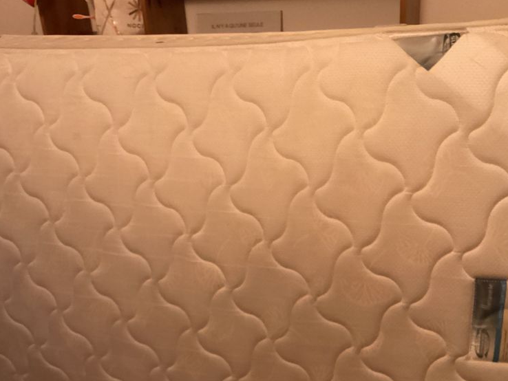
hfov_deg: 44.7
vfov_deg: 34.0
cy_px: 255
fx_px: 617
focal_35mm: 42
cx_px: 232
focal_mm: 3.3
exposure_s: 1/25
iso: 640
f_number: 2.4
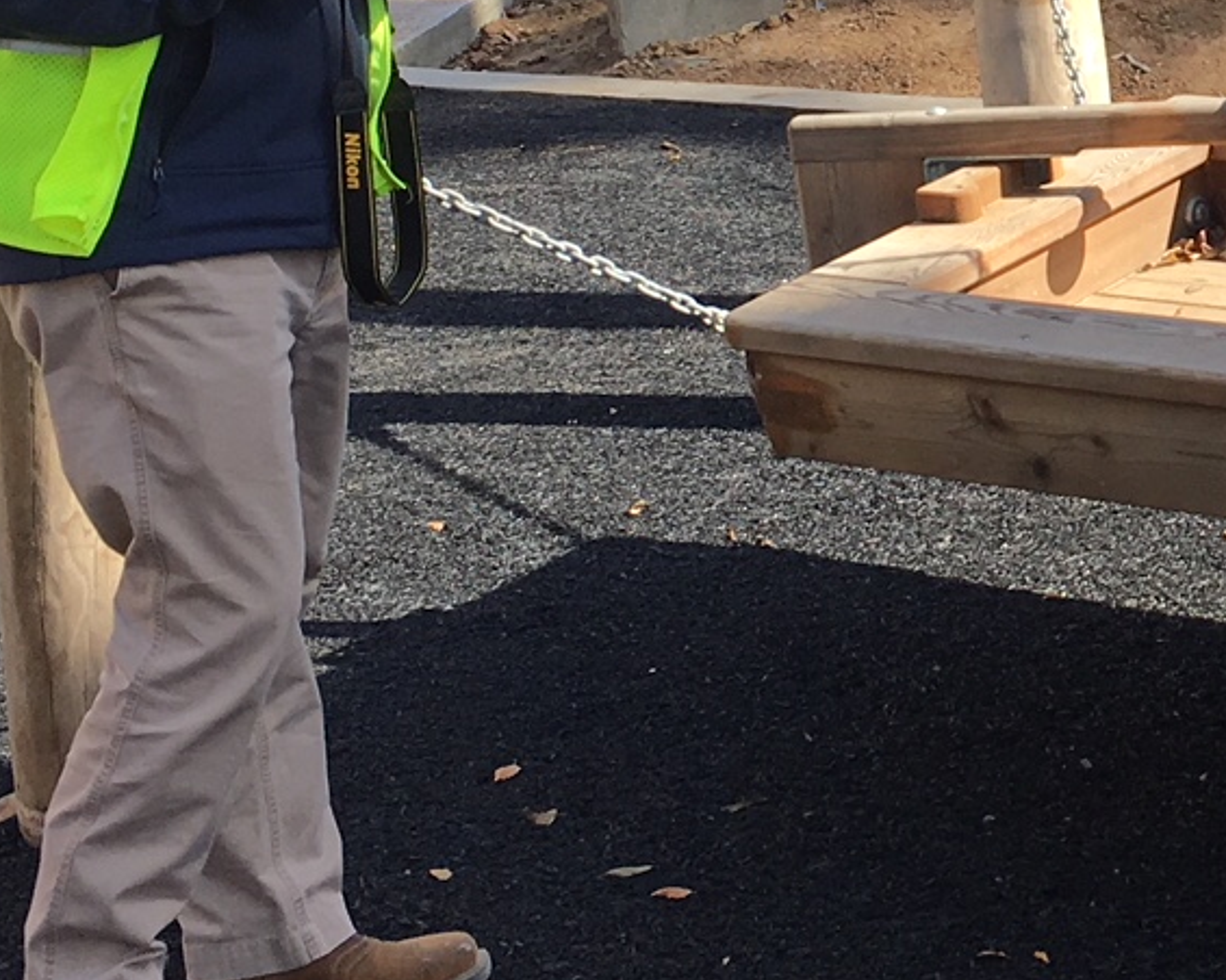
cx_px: 1417
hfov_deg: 18.2
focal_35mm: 101
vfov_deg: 15.0
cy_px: -7
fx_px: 3665
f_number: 2.2
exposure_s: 1/587
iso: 25
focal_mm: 4.15
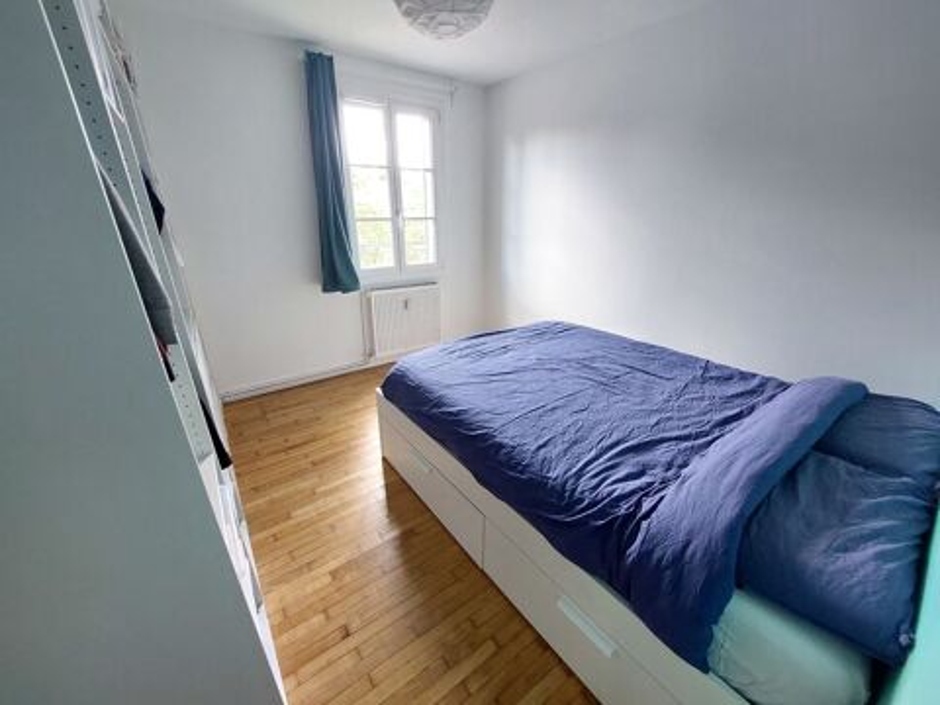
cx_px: 470
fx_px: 353
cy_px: 352
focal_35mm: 13
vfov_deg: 89.9
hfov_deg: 106.2
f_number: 2.2
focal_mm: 1.74
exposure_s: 1/50
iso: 320
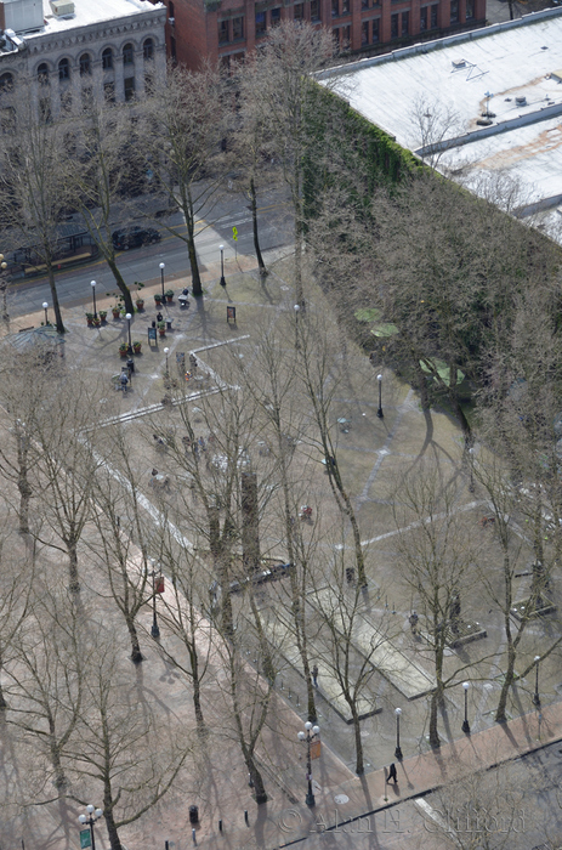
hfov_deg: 13.0
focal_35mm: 105
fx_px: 2472
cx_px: 281
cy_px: 425
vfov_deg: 19.5
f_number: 5.6
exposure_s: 1/250
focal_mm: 70
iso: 125
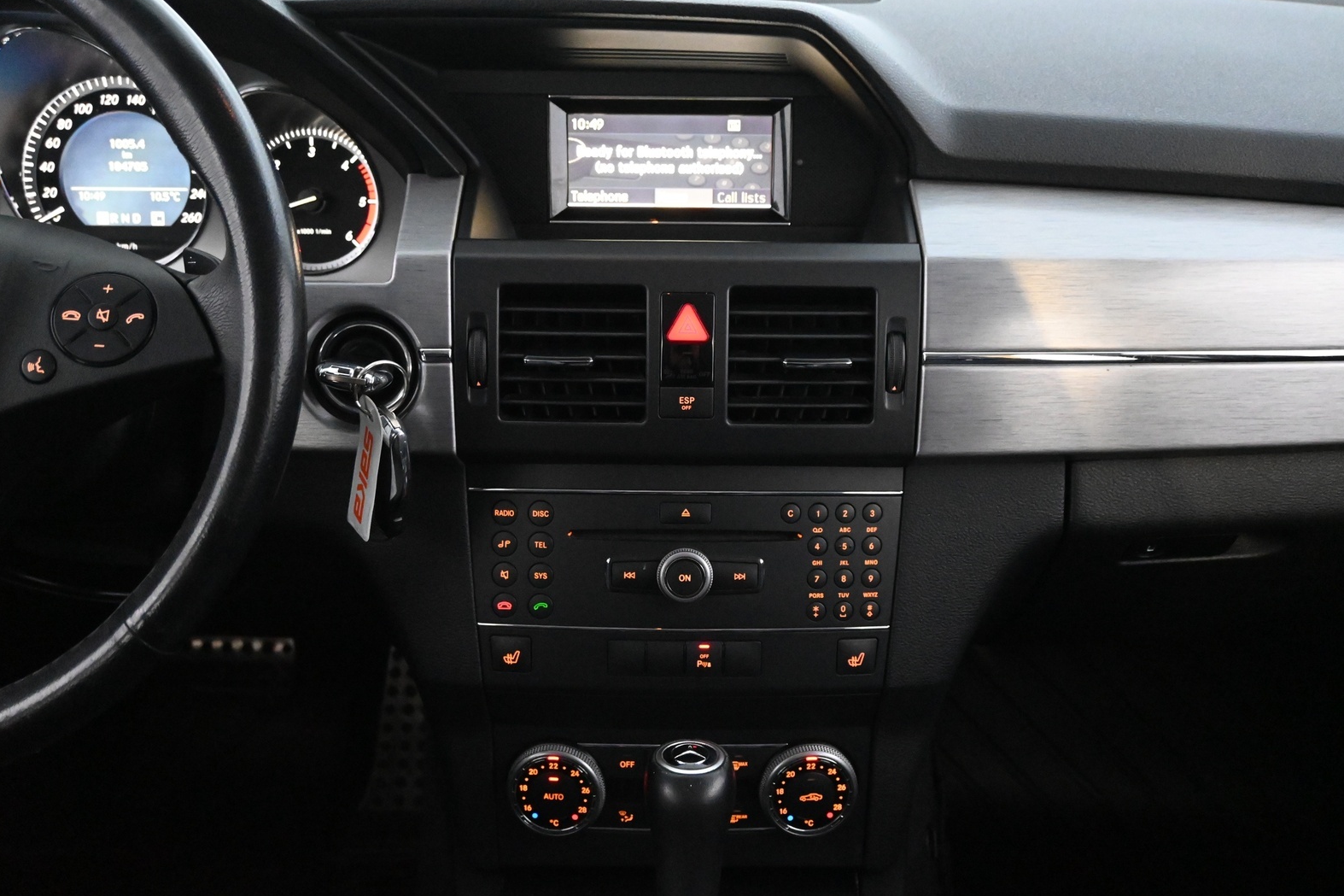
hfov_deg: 53.8
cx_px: 687
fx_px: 1326
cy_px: 440
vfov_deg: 37.3
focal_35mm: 36
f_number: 4.2
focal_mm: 23
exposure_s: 1/40
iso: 9000
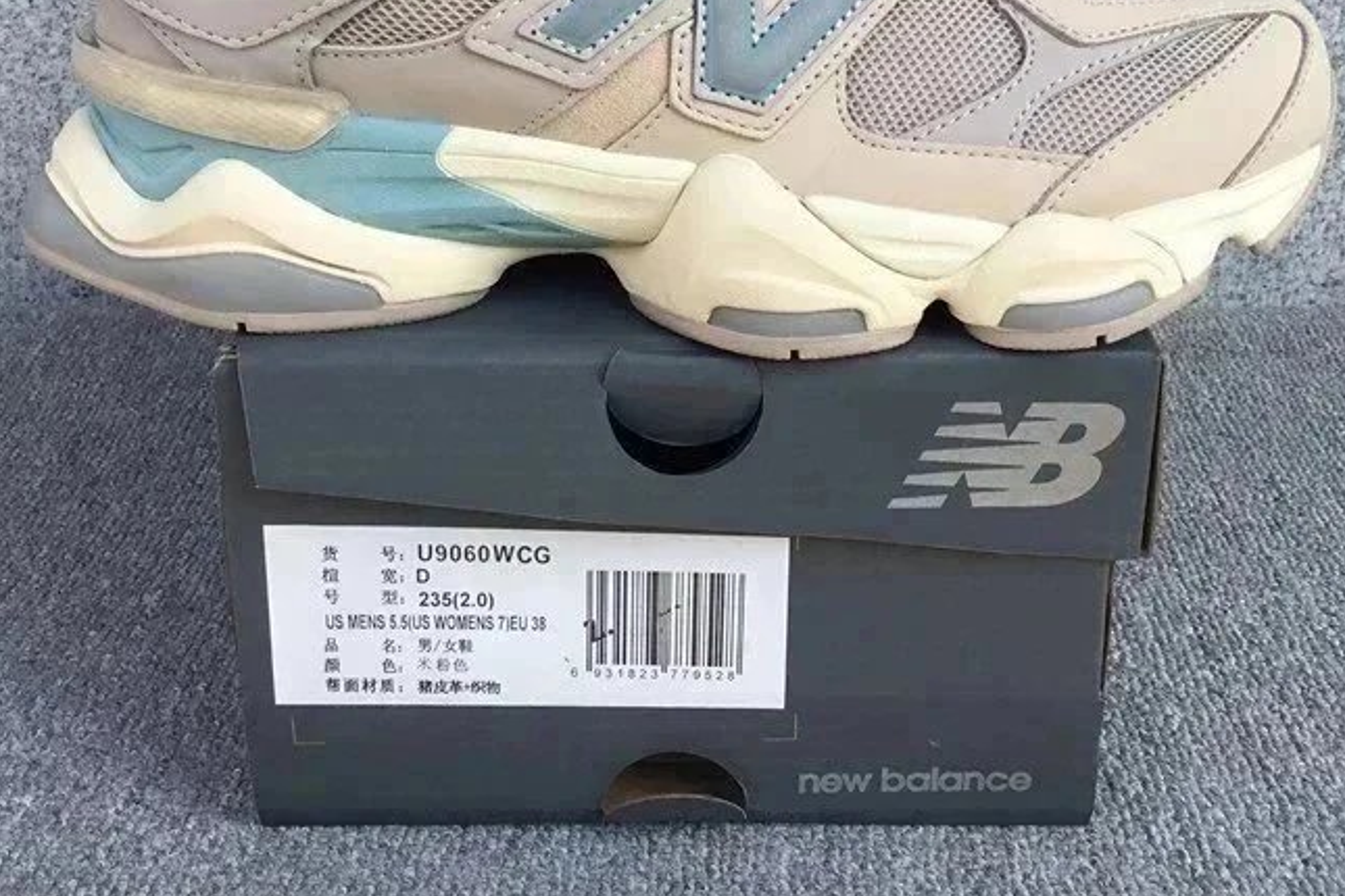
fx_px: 1681
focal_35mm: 45
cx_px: 696
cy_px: 211
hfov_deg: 43.6
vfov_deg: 29.3
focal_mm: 3.3
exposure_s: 1/403
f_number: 2.4
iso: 25
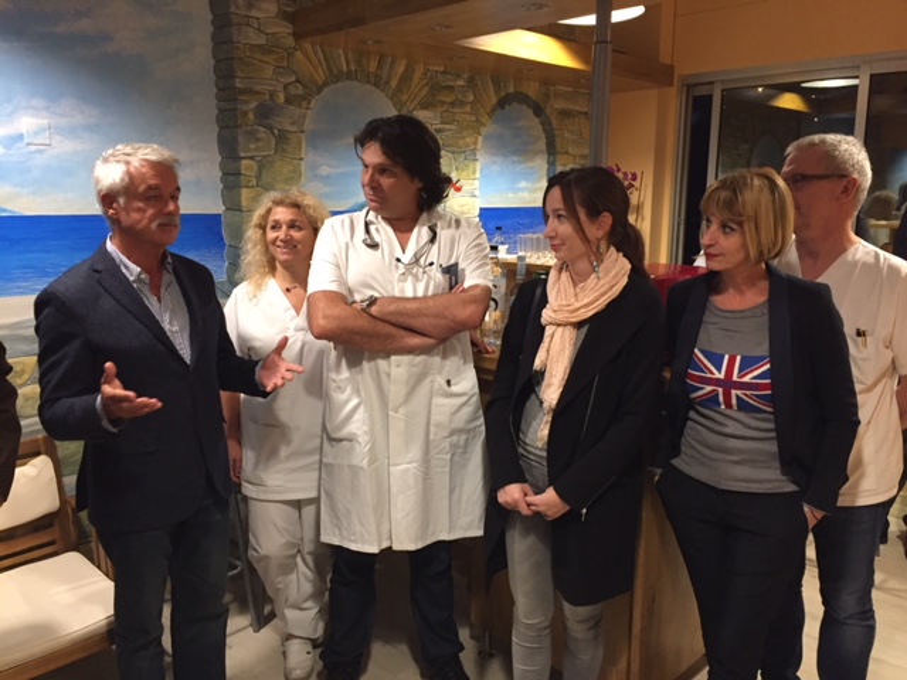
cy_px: 340
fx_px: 760
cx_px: 454
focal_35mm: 29
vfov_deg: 48.2
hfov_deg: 61.7
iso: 320
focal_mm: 4.15
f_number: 2.2
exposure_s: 1/33
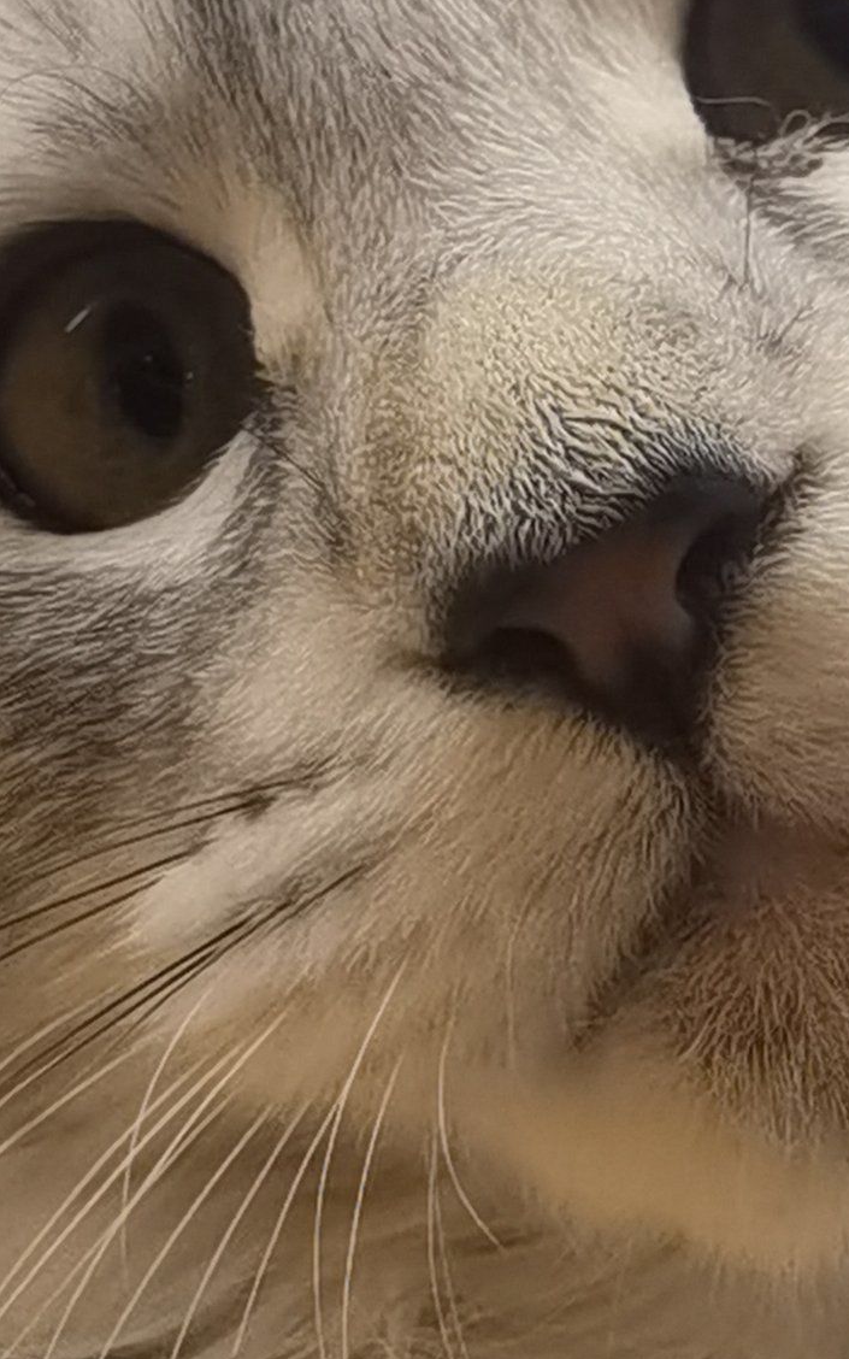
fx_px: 5035
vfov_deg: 15.4
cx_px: 403
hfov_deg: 9.6
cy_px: 829
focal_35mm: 136
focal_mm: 5.54
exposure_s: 1/345
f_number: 1.8
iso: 160
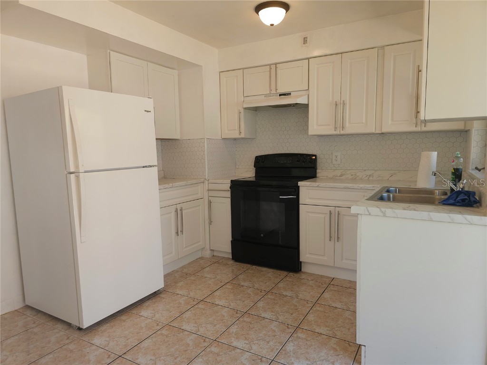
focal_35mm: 23
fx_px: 324
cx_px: 244
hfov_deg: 73.9
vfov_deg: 58.9
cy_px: 182
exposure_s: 1/60
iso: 50
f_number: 1.7
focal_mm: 6.3
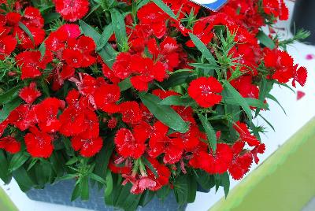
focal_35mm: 48
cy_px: 106
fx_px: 421
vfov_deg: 28.2
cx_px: 158
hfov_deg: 41.1
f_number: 8
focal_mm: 32
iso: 100
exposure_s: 1/60
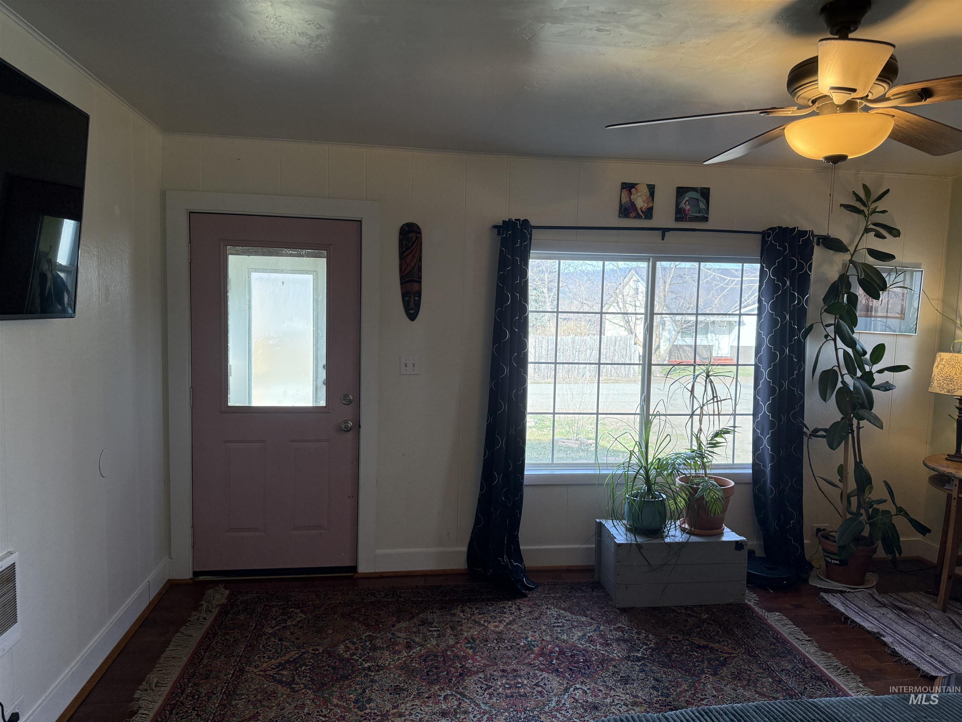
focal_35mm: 24
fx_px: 667
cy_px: 361
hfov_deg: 71.6
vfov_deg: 56.8
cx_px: 481
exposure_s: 1/234
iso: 200
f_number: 1.78
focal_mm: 6.76
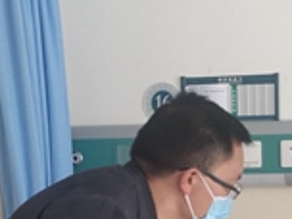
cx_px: 225
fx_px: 818
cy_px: 304
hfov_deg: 20.1
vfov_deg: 14.5
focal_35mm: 97
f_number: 1.79
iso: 1329
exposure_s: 1/50
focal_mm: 4.74
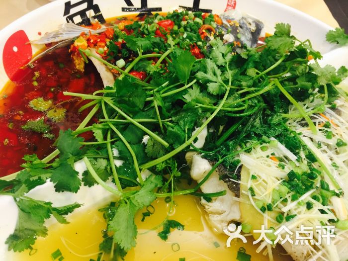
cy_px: 130
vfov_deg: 48.2
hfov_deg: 61.7
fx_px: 292
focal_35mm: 29
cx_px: 174
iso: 50
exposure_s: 1/17
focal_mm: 4.15
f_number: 2.2
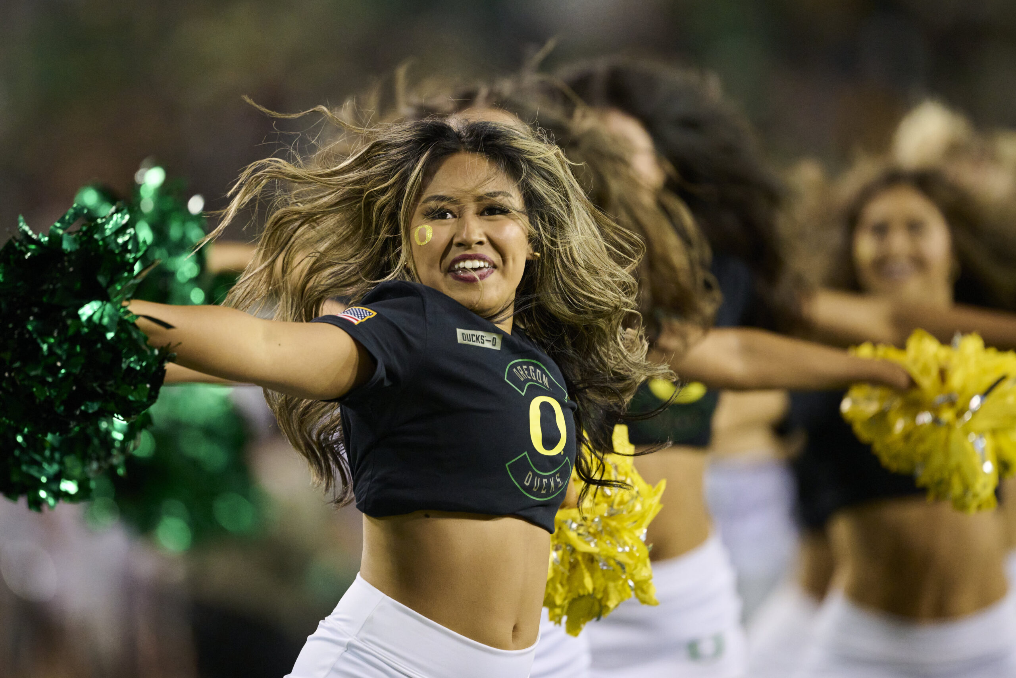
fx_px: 11289
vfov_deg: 3.4
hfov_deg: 5.2
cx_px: 508
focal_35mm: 400
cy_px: 339
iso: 5000
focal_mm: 400
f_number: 2.8
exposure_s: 1/2000
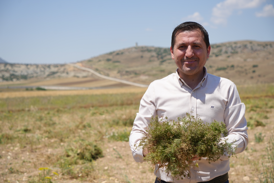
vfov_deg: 22.3
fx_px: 464
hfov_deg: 32.9
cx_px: 137
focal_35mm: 61
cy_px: 92
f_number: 5
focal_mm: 61
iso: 100
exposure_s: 1/1000
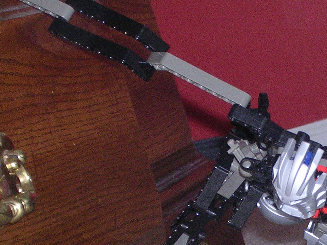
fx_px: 2229
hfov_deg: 8.4
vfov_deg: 6.3
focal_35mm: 236
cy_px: 242
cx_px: 277
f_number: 4.9
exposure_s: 1/60.1
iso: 400
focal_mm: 17.4
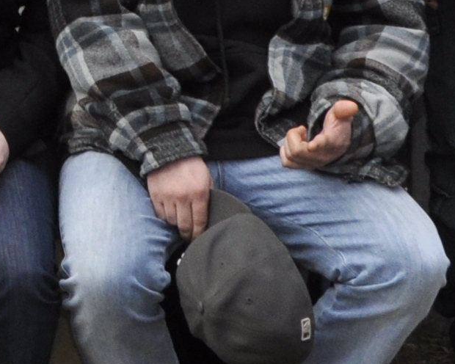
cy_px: -379
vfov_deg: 7.0
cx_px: -604
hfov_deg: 8.3
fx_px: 2882
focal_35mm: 214
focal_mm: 22
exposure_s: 1/200
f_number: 11
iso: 400
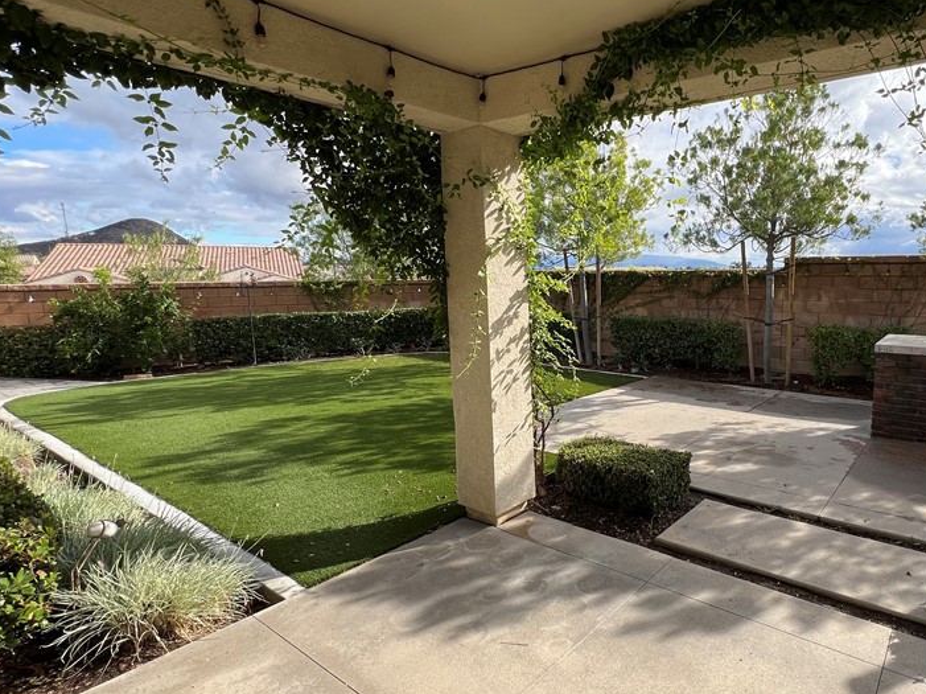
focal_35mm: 19
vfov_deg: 68.6
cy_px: 348
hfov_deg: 81.4
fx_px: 508
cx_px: 627
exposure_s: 1/704
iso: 32
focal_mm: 1.57
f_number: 1.8
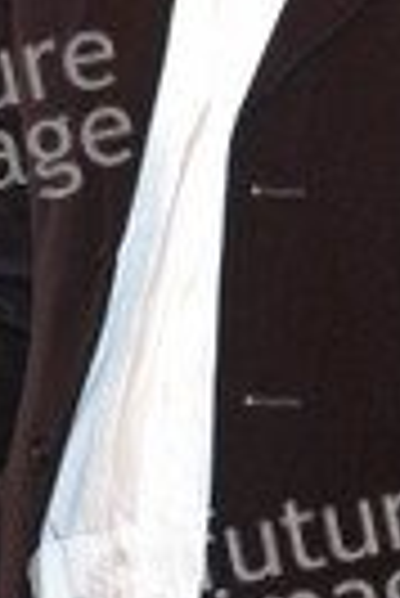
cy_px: -85
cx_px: 391
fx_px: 5834
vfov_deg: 5.8
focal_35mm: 351
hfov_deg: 3.9
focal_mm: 78
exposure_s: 1/100
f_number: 6.3
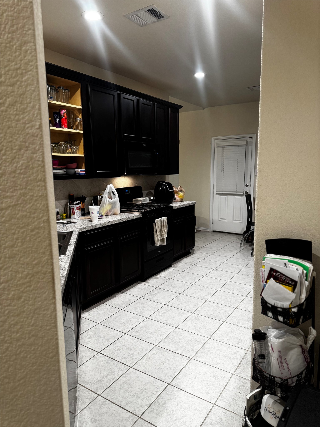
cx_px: 160
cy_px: 214
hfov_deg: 56.8
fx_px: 296
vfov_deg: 71.6
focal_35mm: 24
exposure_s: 1/60
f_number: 1.78
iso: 320
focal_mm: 6.76
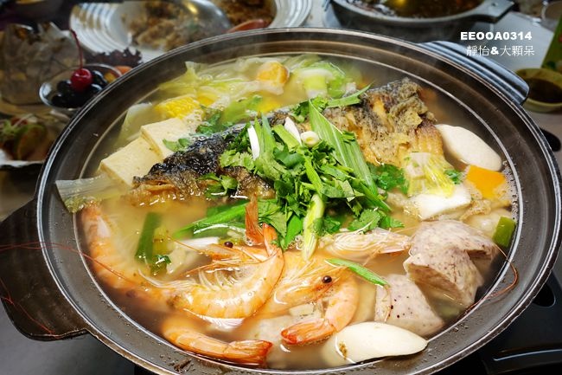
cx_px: 281
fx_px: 515
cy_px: 188
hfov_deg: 57.2
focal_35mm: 33
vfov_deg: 39.9
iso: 125
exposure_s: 1/100
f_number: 4
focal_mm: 11.93
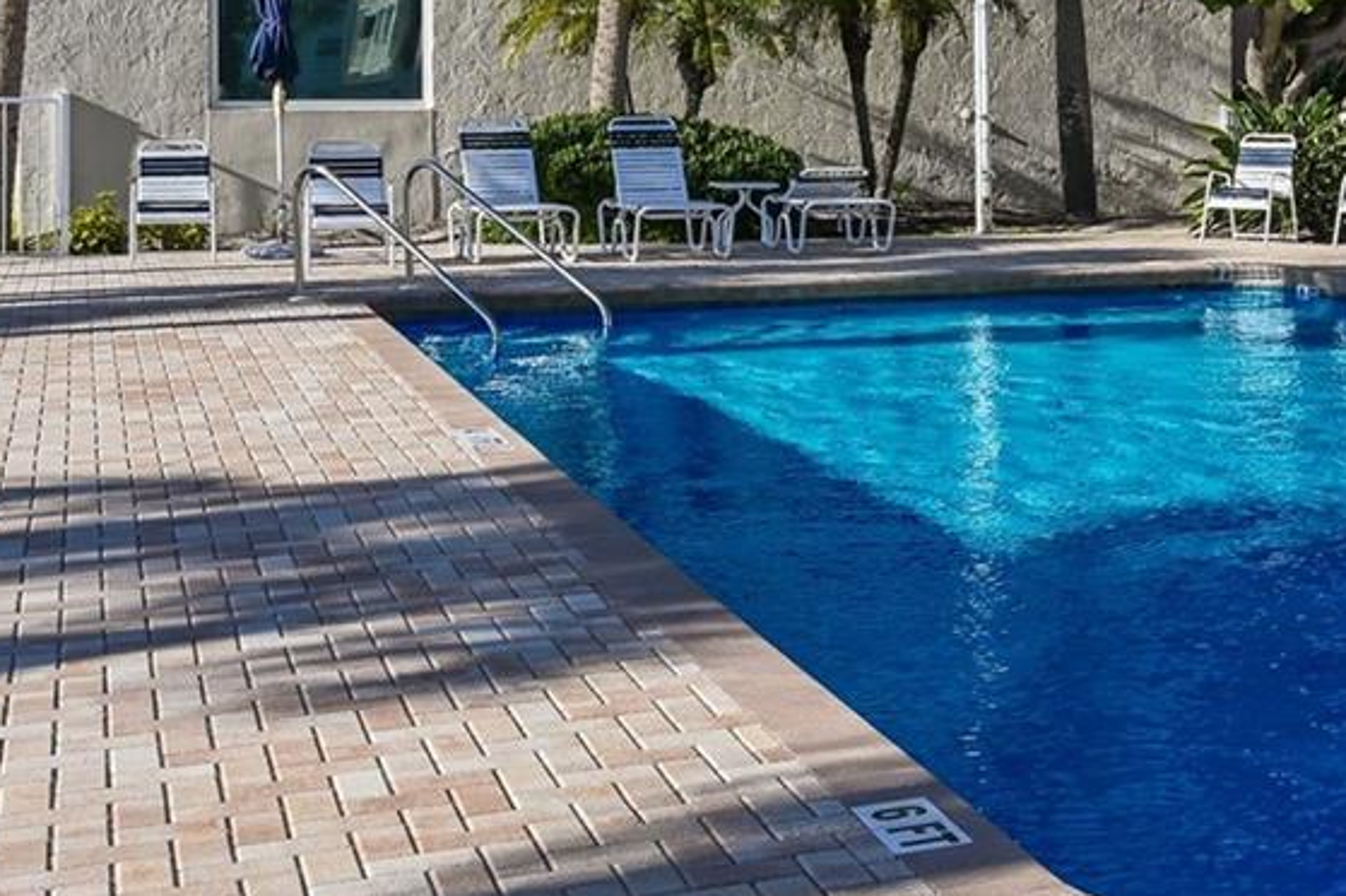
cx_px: 1165
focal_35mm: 64
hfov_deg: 30.1
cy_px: 67
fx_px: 2408
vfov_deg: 20.6
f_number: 11
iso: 160
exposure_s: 1/250
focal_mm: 22.5
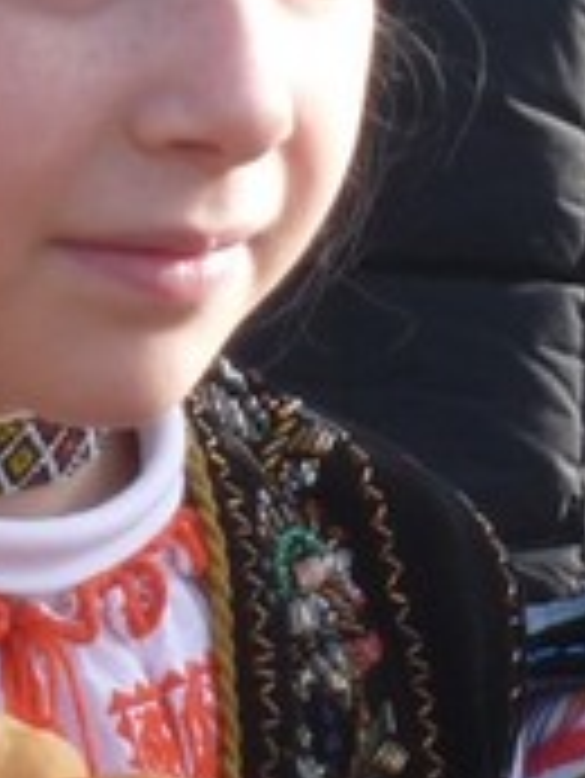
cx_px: 333
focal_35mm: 413
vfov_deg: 4.8
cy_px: 364
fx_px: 9295
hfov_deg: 3.6
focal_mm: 19.5
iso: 80
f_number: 4.4
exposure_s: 1/160
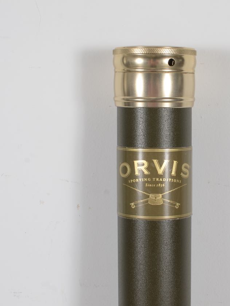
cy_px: 152
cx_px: 152
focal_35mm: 77
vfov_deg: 25.4
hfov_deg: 19.2
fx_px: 680
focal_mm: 35
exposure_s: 1/125
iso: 100
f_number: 9
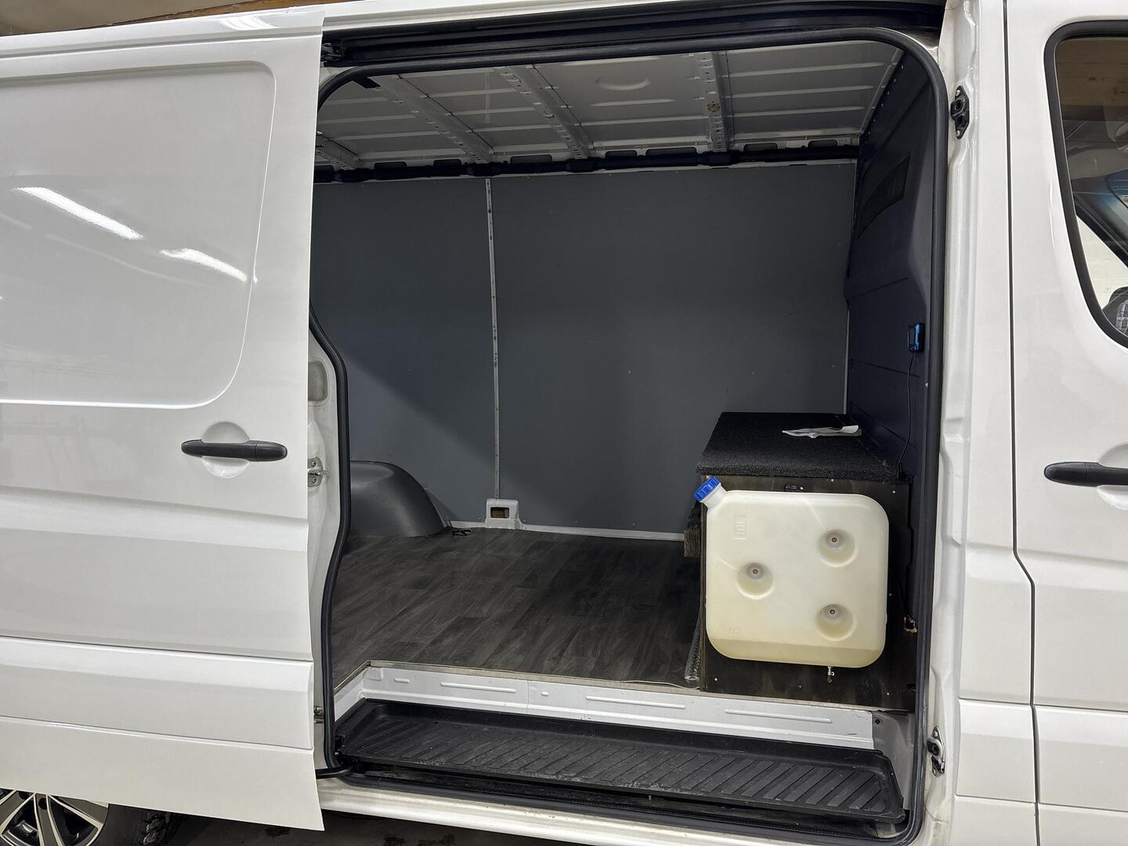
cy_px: 423
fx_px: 847
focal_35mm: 26
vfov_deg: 53.1
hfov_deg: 67.3
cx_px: 564
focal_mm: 5.96
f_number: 1.6
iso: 125
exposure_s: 1/50
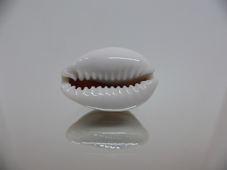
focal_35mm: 35
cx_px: 114
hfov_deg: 52.6
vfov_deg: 40.7
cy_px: 85
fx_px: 230
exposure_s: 1/60
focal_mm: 4.6
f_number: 2.8
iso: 200
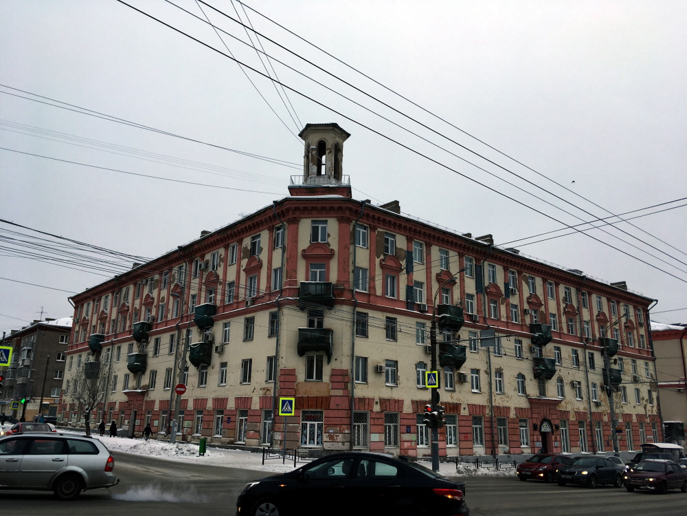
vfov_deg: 48.2
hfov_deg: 61.7
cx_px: 344
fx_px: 576
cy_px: 258
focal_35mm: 29
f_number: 2.2
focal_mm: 4.15
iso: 25
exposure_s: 1/430
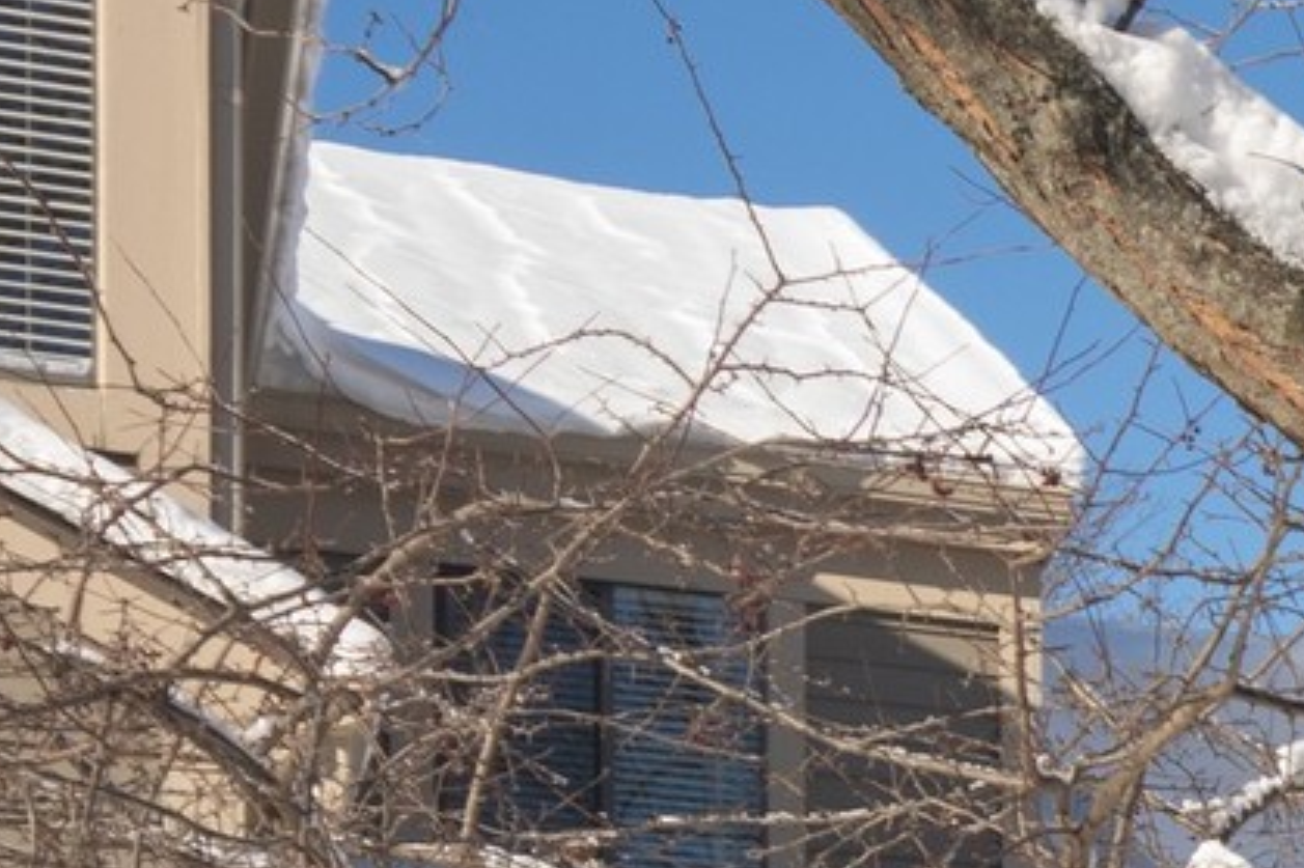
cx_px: 2272
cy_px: 1319
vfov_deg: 11.3
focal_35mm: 116
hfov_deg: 15.4
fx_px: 4200
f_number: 8
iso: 200
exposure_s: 1/800
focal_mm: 20
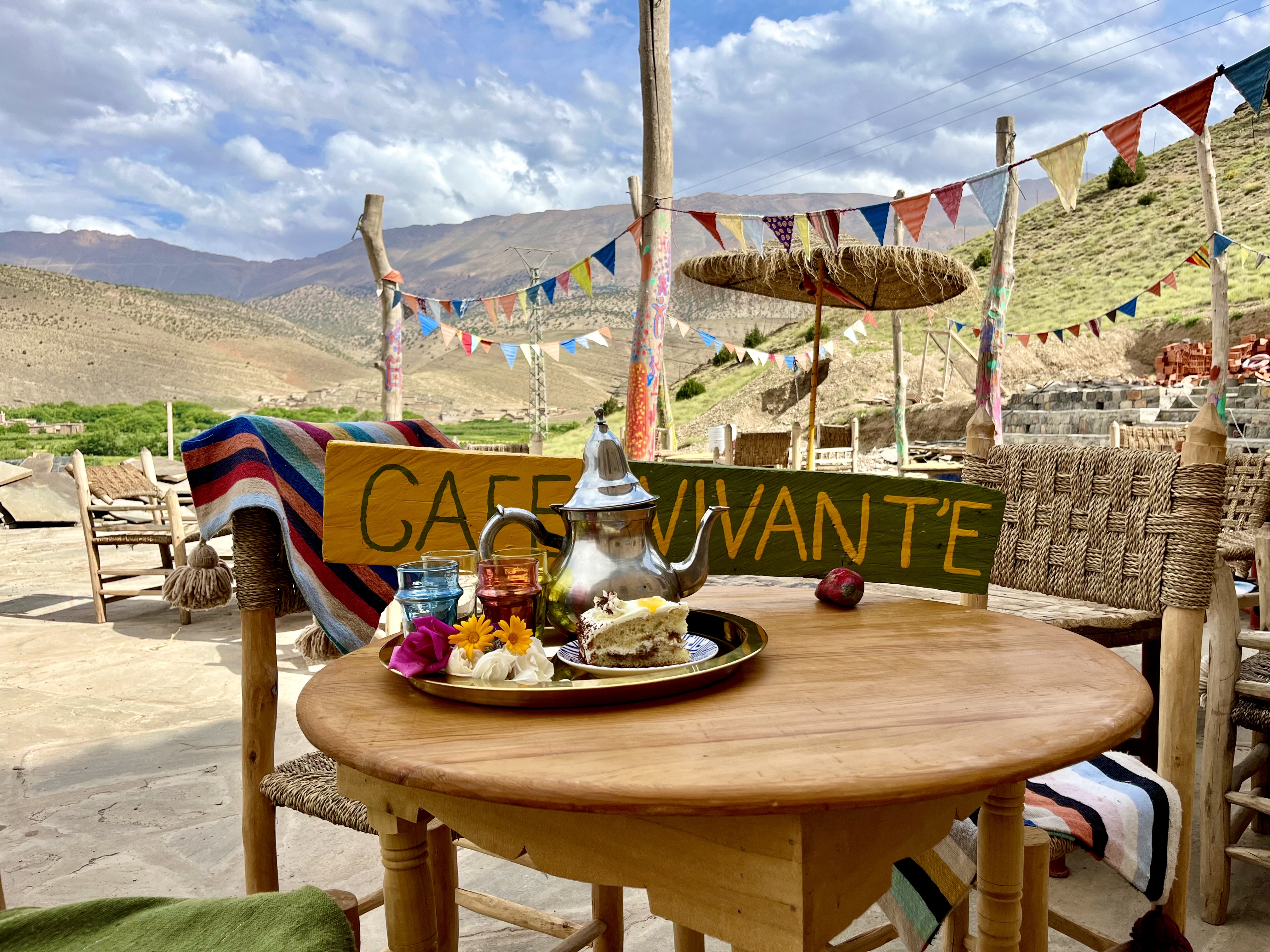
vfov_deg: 53.1
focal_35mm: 26
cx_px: 635
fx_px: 954
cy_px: 476
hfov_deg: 67.3
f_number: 1.6
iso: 50
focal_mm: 5.1
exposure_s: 1/3521
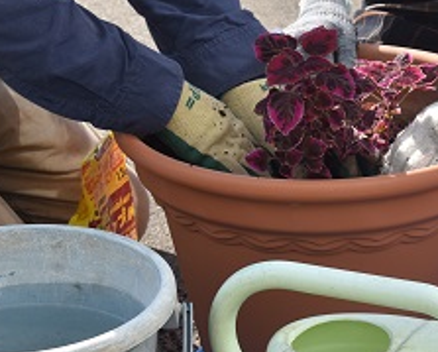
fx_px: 2024
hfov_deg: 12.3
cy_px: 63
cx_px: 352
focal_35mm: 156
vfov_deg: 9.9
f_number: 9
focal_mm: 55
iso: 200
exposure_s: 1/320
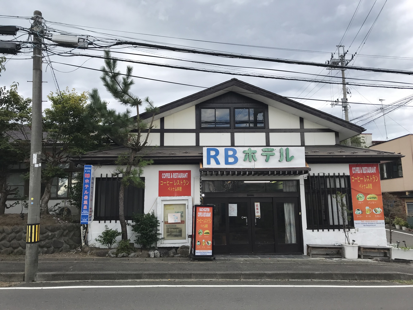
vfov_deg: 49.7
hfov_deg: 63.4
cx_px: 206
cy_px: 155
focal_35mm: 28
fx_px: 334
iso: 20
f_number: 1.8
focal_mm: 3.99
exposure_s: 1/610
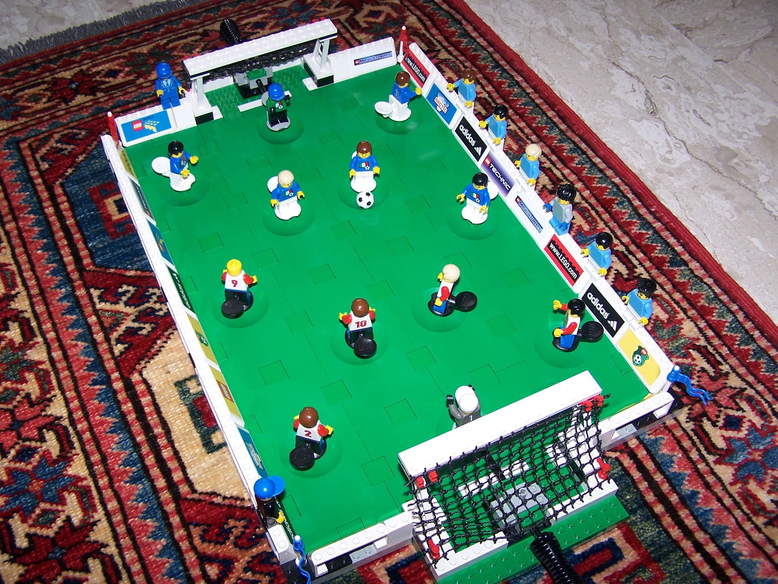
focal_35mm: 38
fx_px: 854
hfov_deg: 49.0
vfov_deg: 37.7
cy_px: 292
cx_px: 389
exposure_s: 1/60
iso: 80
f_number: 2.8
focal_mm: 6.3
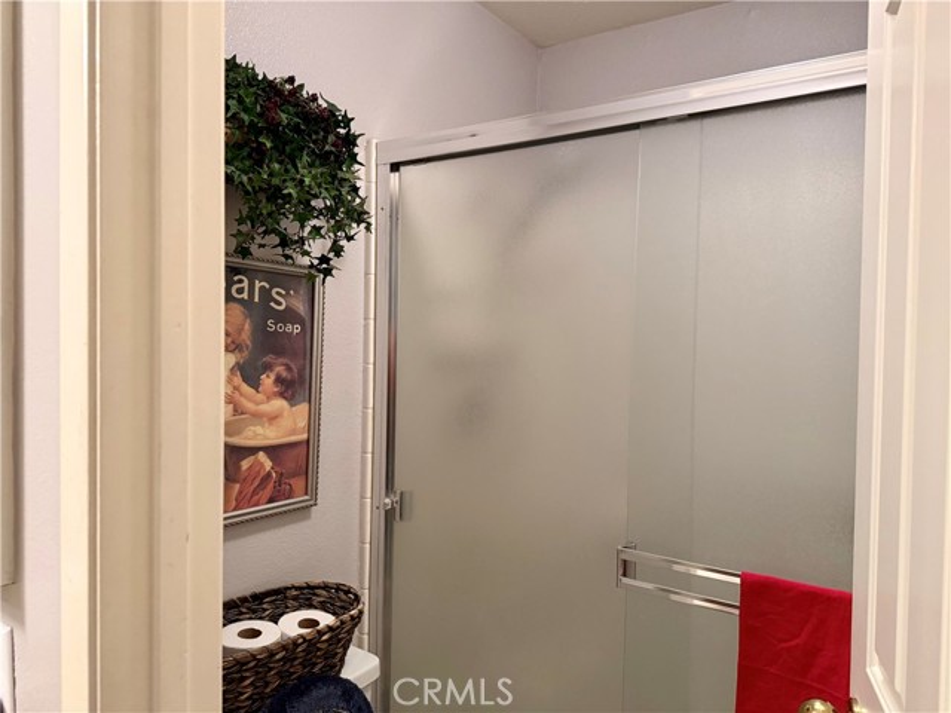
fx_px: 659
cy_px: 356
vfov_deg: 56.8
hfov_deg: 71.6
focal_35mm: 24
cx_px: 476
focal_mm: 6.76
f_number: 1.78
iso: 400
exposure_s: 1/60
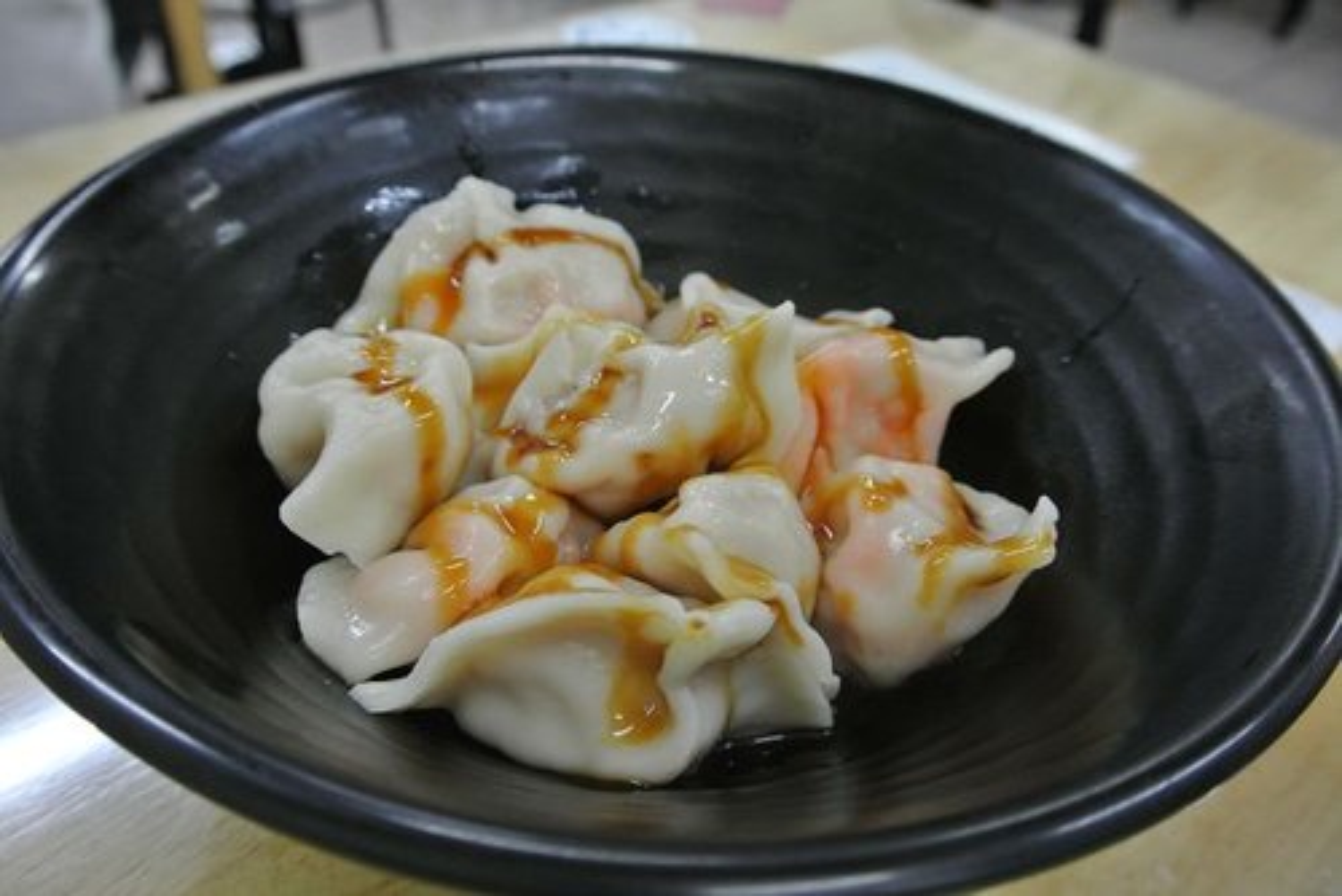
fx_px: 1044
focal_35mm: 28
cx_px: 671
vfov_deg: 46.5
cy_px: 448
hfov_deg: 65.4
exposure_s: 1/60
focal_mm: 10.7
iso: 800
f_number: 3.5
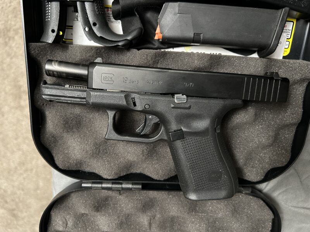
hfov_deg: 67.3
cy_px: 116
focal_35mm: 26
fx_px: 233
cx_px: 155
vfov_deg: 53.1
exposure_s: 1/30
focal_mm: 5.7
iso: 500
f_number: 1.5
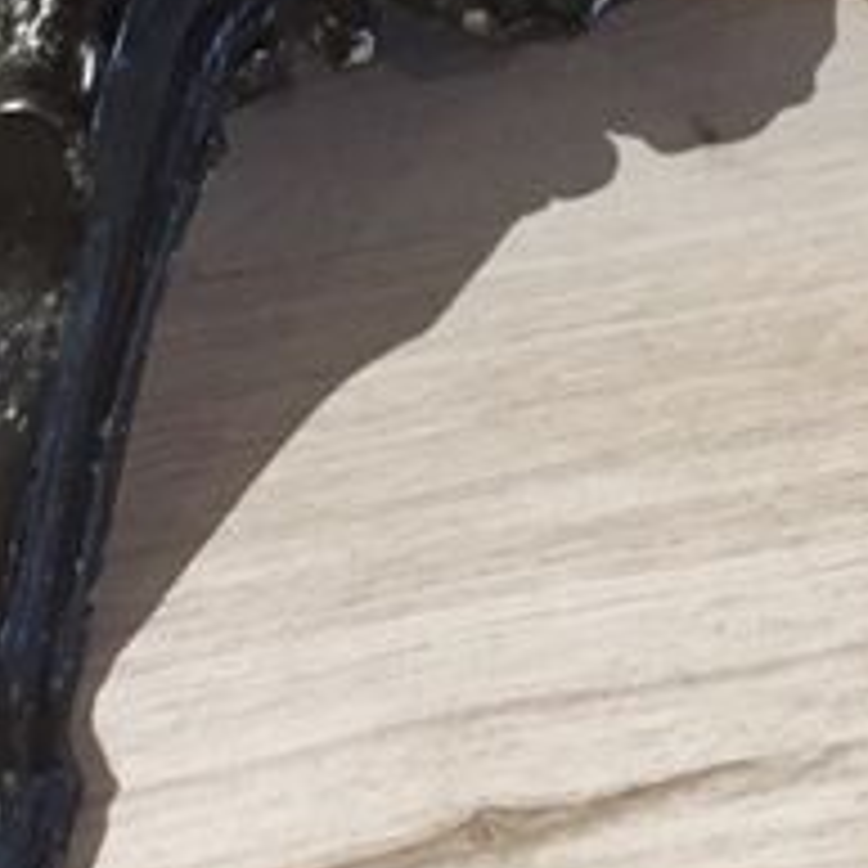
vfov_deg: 19.8
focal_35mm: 85
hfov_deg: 20.4
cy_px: 0
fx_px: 2411
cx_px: 423
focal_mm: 4.15
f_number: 2.2
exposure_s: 1/17
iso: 320
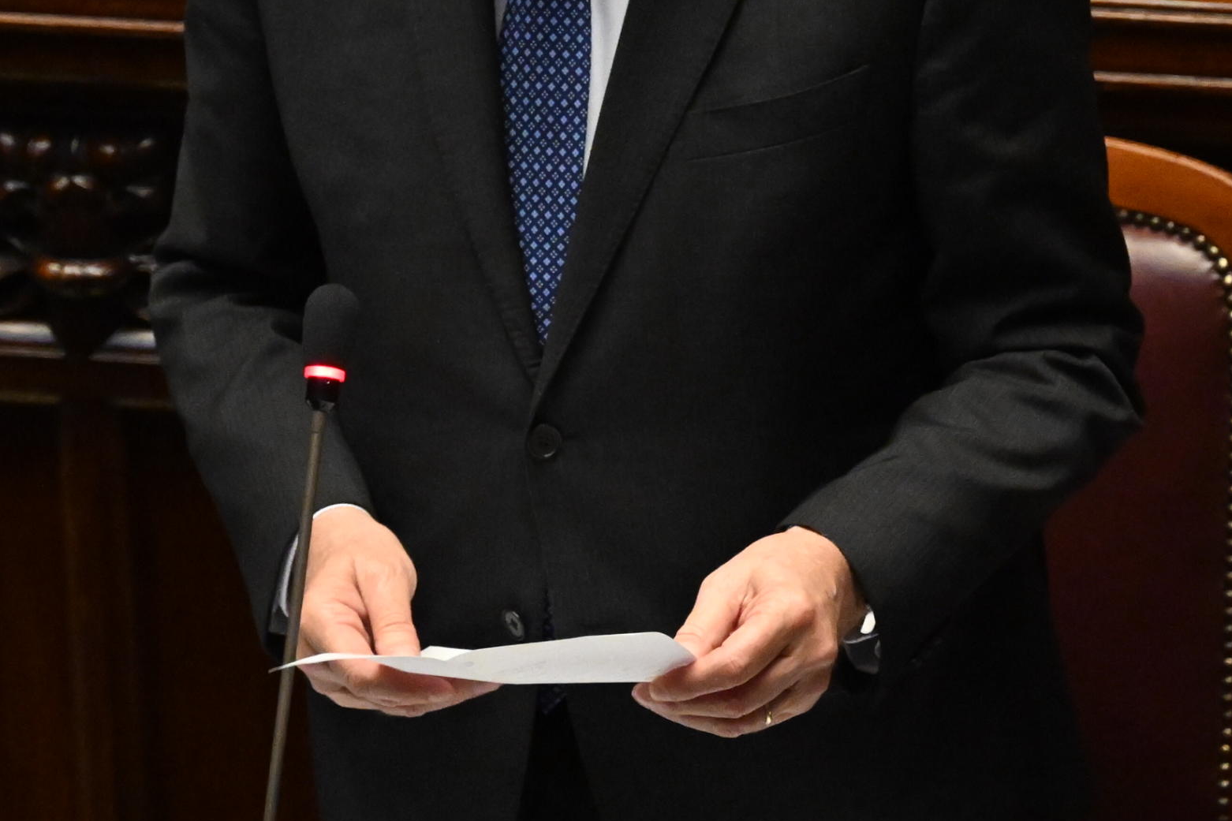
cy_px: 43
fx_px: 34319
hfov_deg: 2.1
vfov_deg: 1.4
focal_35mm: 1003
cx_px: 517
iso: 6400
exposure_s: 1/200
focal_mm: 340
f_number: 5.3
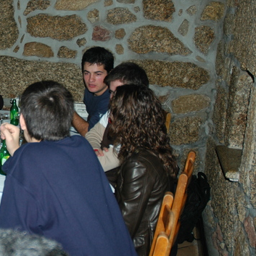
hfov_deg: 30.0
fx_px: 435
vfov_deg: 32.7
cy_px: 104
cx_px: -12
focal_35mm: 52
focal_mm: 18
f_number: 3.5
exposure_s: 1/60
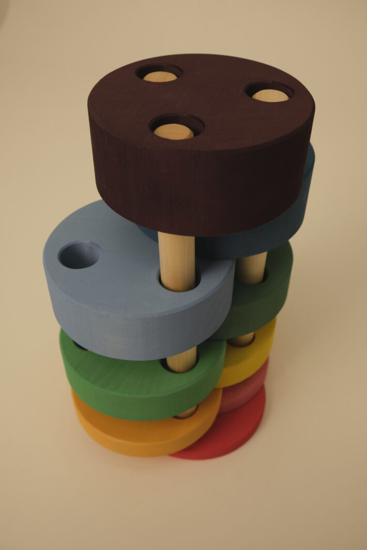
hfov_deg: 37.9
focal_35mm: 35
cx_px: 184
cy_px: 275
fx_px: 535
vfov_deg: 54.4
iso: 800
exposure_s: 1/250
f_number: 5.6
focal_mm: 23
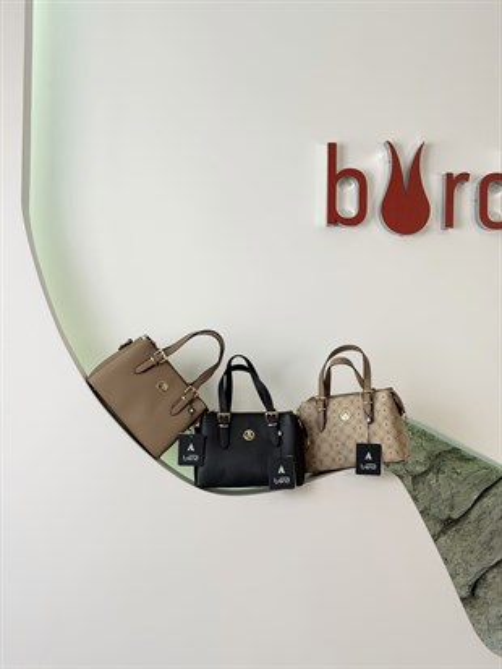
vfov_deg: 39.6
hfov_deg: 30.3
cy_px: 334
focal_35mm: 48
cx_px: 251
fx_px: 928
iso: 64
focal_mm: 6.76
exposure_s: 1/257
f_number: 1.78
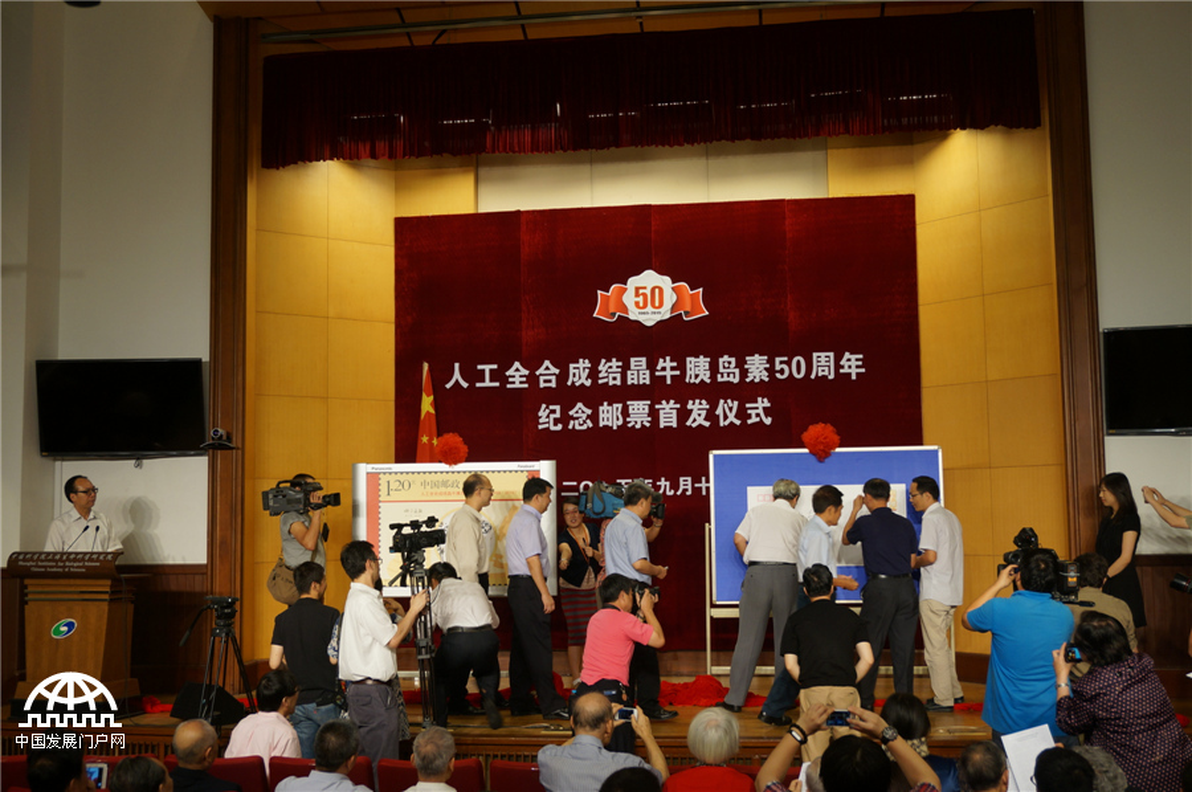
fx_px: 1340
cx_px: 596
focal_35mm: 40
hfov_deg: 48.0
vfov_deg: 32.9
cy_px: 396
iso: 200
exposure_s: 1/60
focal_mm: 27
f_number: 4.5
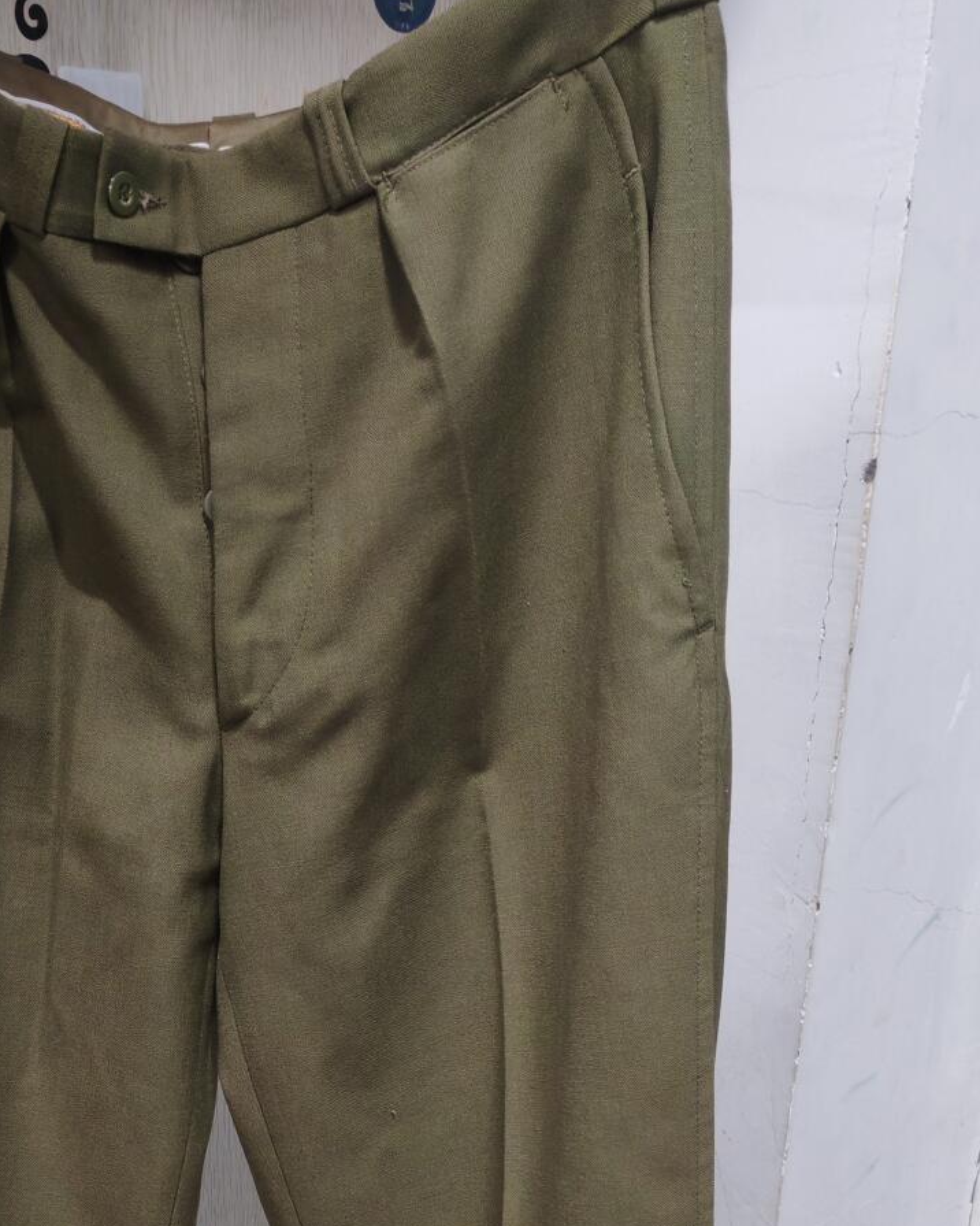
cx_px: 218
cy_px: 1140
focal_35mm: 53
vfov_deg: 33.2
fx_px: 1922
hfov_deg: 28.1
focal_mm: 5.52
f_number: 1.95
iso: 1000
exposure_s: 1/33
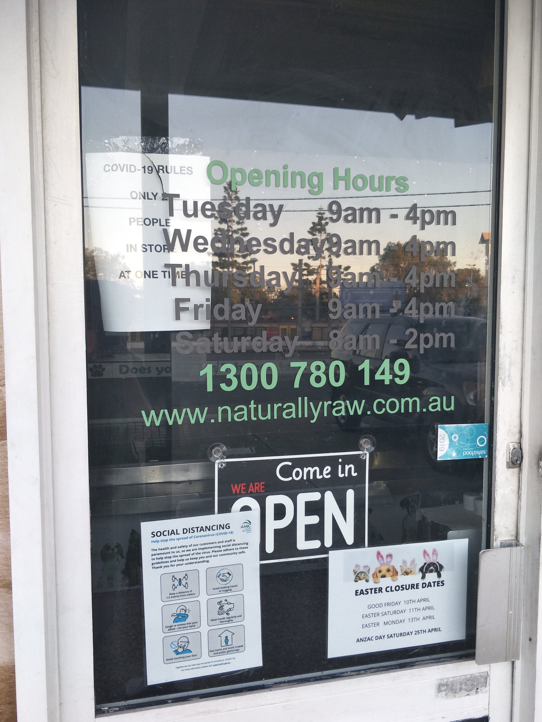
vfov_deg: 69.4
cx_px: 275
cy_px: 374
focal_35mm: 25
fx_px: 522
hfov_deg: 54.9
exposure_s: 1/50
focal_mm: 4.1
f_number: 1.7
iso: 38
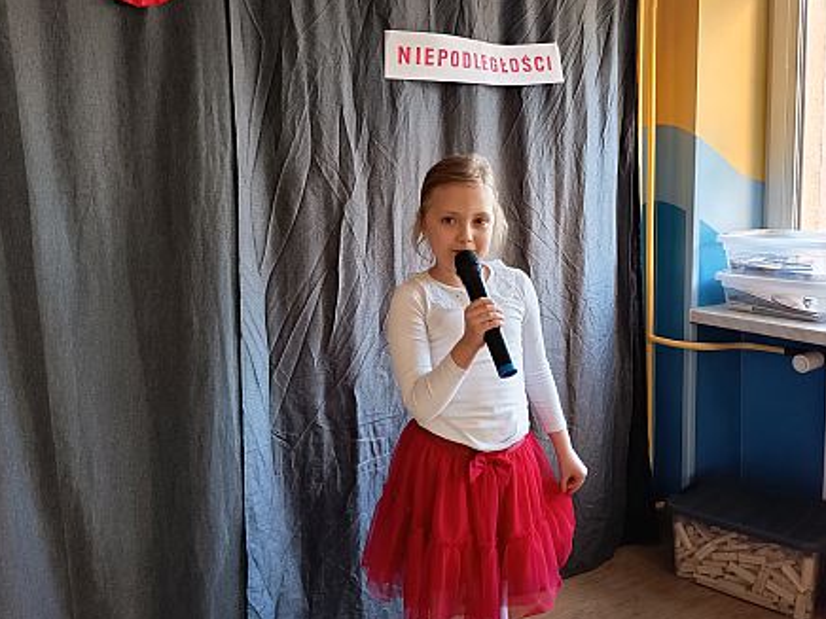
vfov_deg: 42.8
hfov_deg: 55.3
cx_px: 404
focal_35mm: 33
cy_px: 257
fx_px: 787
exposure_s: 1/25
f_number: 1.7
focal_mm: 5.27
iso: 563
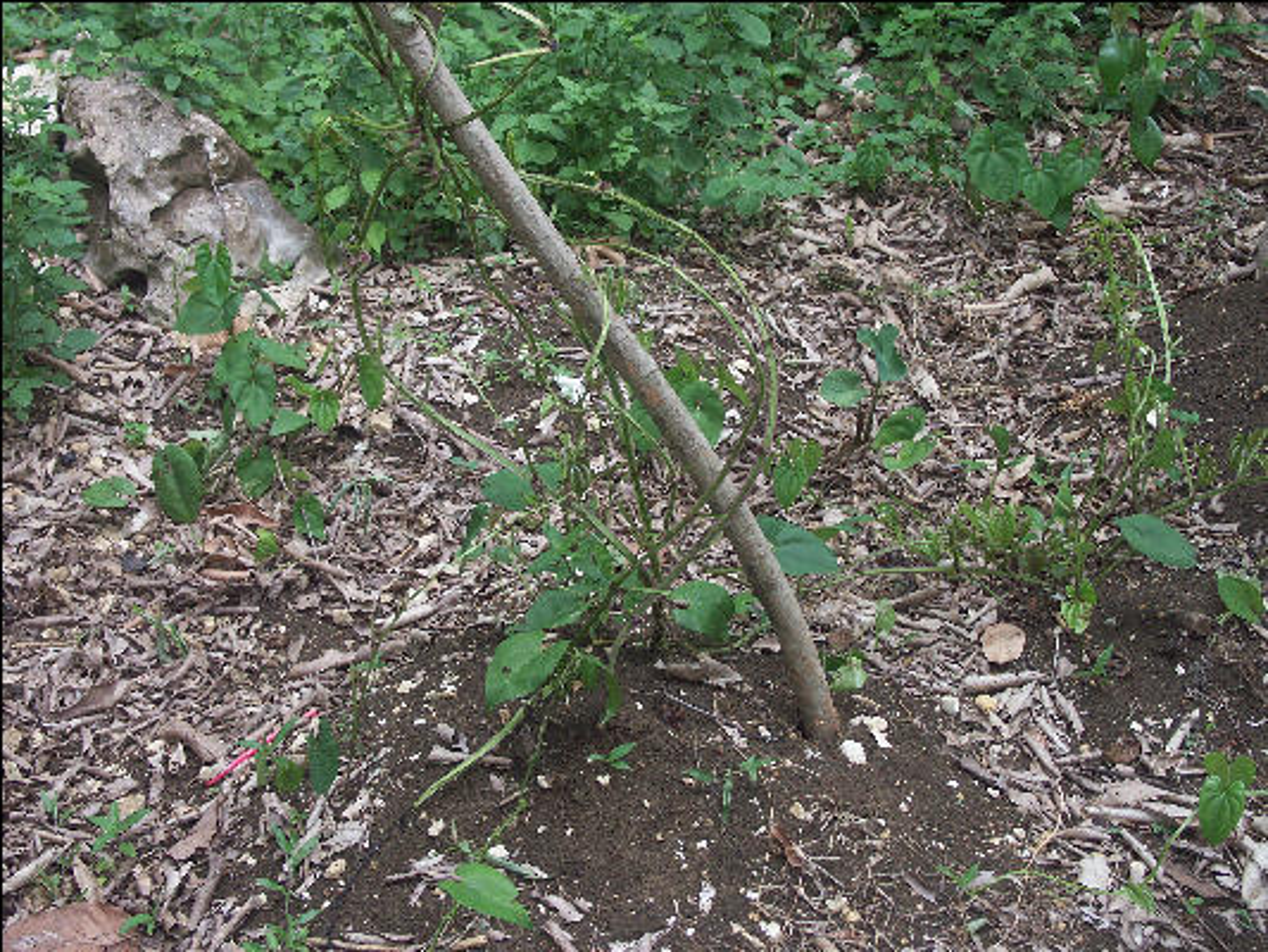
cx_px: 634
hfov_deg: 36.2
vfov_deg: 27.5
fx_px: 1942
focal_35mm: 53
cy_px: 476
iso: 100
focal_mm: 13.68
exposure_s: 1/80
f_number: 3.2
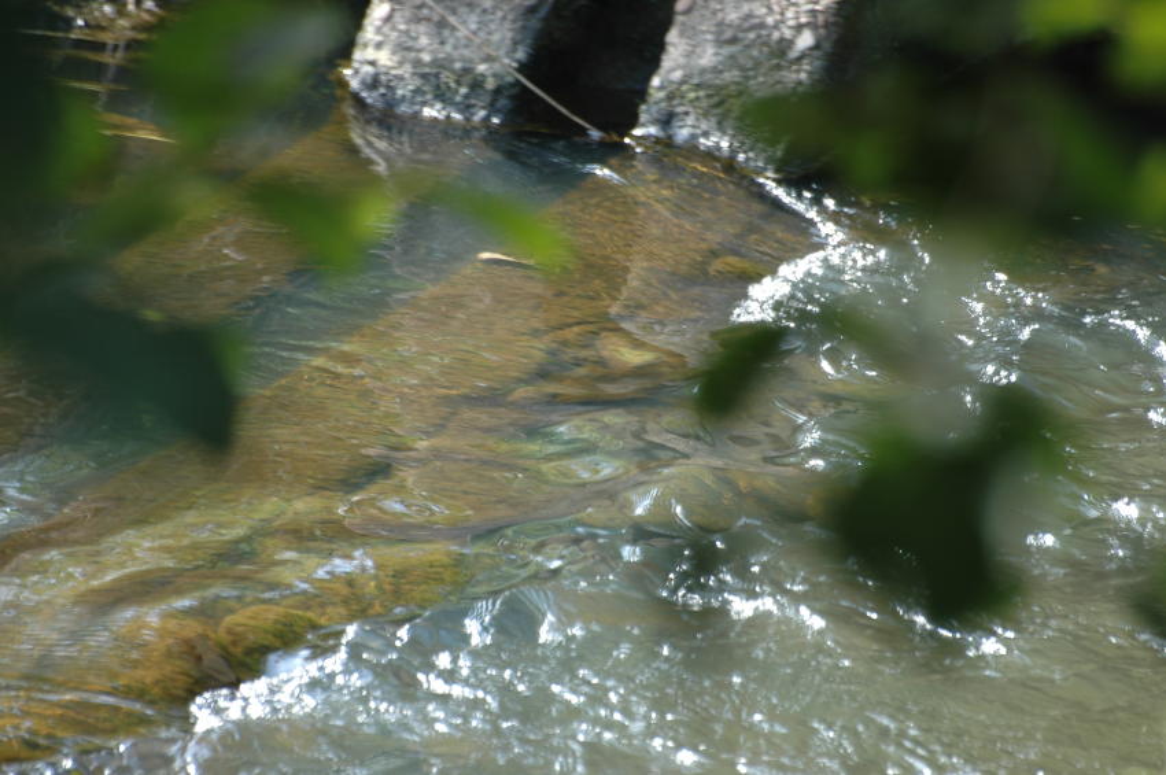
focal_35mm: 450
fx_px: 14561
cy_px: 388
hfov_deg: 4.6
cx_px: 583
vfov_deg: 3.0
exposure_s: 1/60
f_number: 5.6
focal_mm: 300
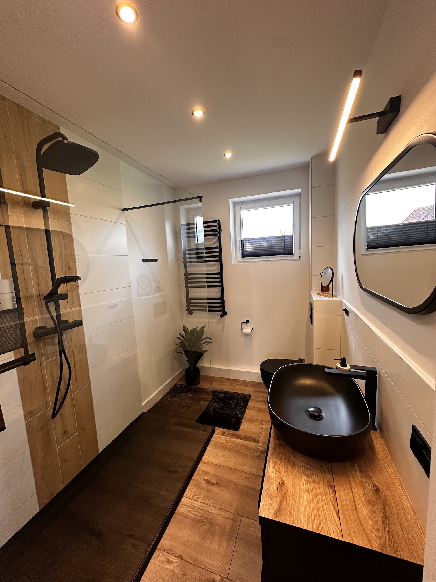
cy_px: 291
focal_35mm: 14
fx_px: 235
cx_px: 218
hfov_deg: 85.7
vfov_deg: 102.1
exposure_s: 1/99
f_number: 2.2
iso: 200
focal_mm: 2.22
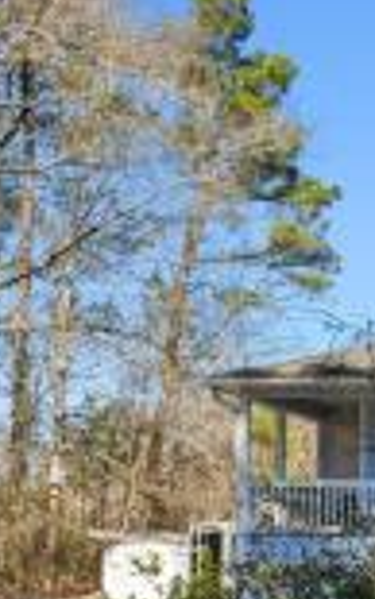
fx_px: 1062
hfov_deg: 16.8
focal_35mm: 65
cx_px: 661
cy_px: 510
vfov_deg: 30.5
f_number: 2.8
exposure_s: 1/160
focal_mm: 8.38
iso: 100
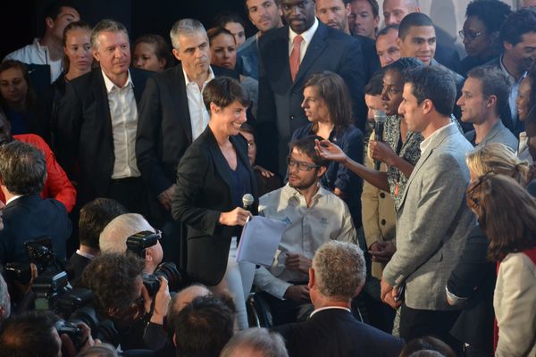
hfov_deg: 13.0
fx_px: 2345
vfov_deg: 8.7
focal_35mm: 158
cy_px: 178
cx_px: 268
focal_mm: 105
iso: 1600
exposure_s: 1/50
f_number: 5.6
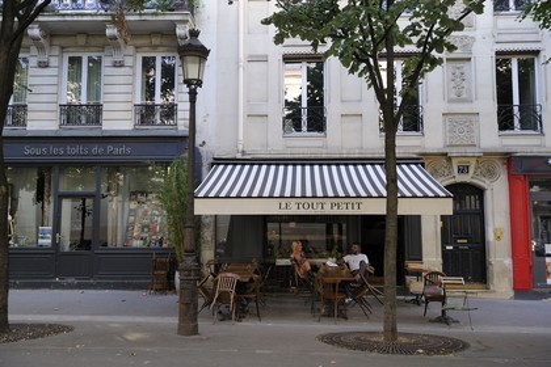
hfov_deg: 55.8
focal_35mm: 34
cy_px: 184
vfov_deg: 38.9
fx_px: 520
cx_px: 276
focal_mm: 34
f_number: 3.5
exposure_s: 1/125
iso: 200
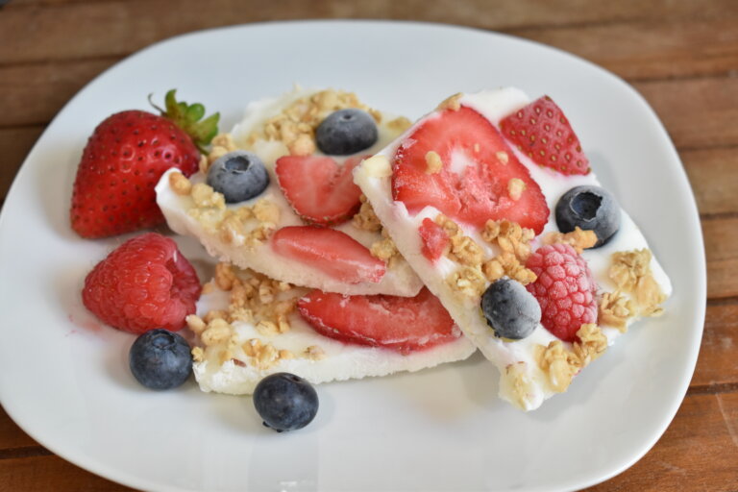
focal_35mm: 72
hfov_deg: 28.1
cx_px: 369
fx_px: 1476
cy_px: 246
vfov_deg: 18.9
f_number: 5.3
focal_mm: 48
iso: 800
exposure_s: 1/40
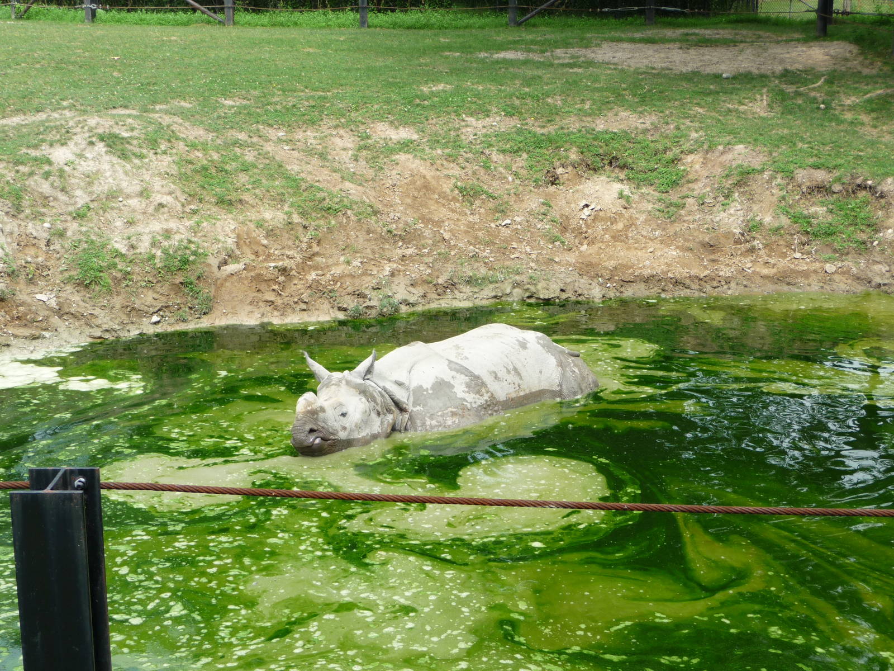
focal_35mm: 55
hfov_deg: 34.9
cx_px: 447
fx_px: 1420
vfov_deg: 26.6
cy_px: 336
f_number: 4.3
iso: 100
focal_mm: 9.3
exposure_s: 1/200
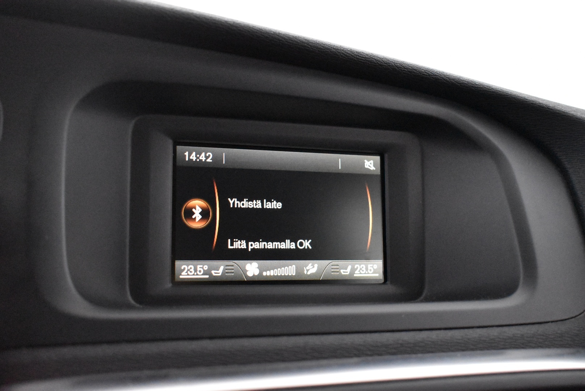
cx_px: 292
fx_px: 683
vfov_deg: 31.9
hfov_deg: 46.4
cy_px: 196
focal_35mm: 42
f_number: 4.2
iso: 10000
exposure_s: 1/50
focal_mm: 28
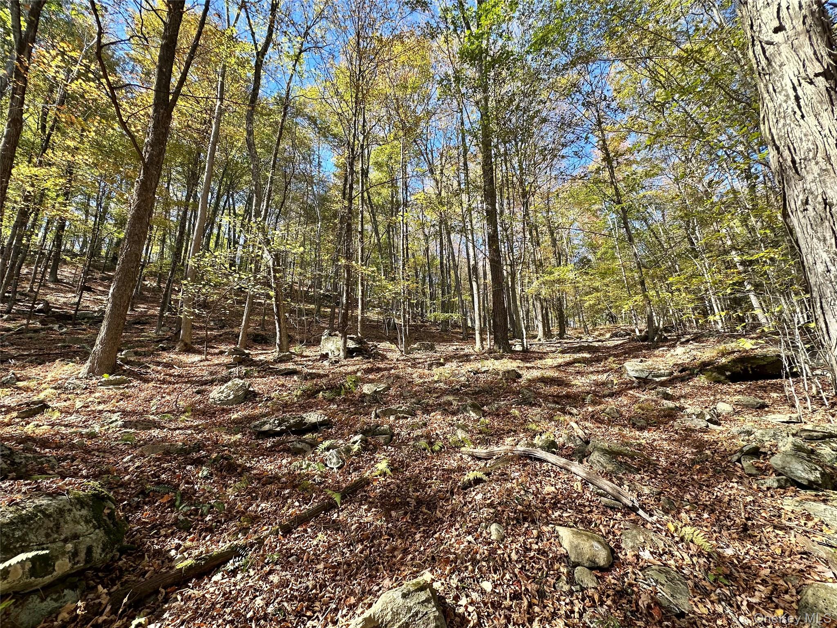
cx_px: 418
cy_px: 314
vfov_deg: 85.7
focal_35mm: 14
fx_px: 339
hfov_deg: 102.1
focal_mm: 2.22
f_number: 2.2
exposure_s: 1/211
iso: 40
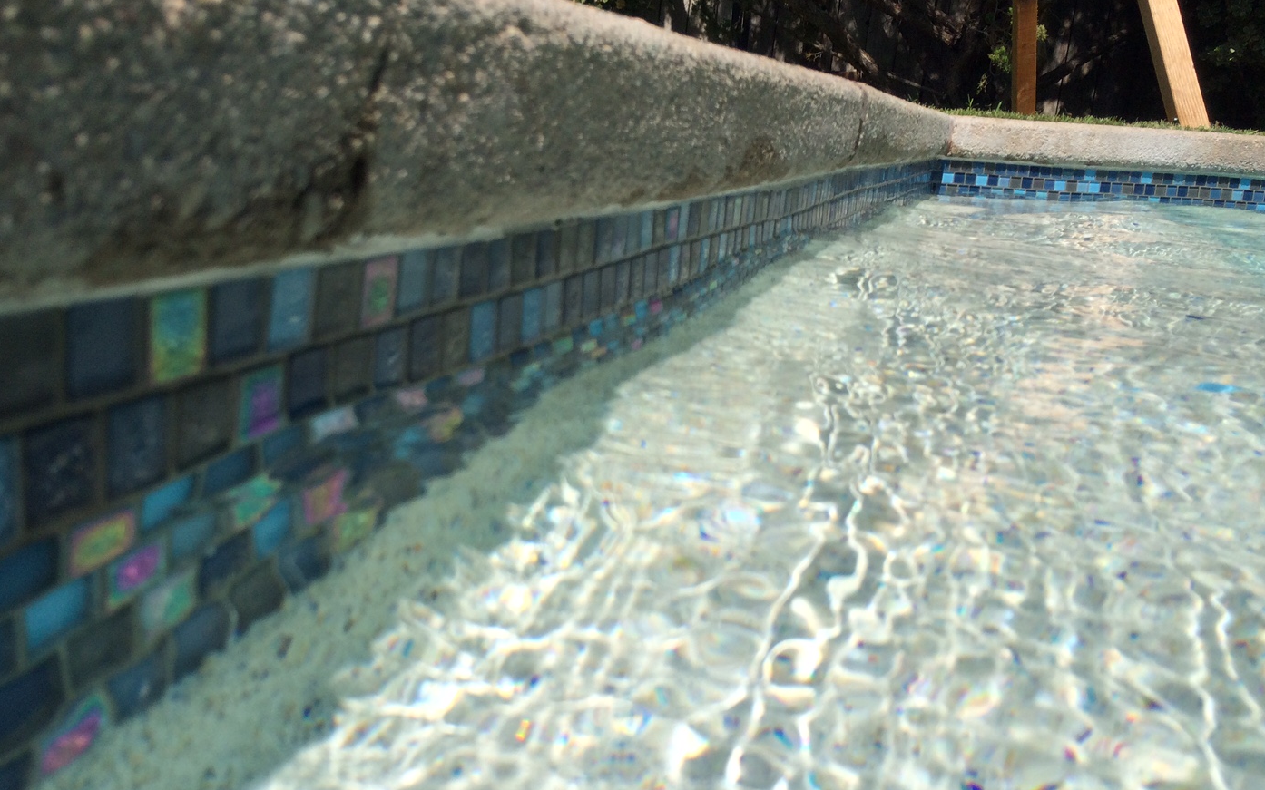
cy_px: 434
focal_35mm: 36
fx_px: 1241
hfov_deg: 53.9
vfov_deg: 35.3
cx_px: 575
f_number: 2.2
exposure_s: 1/3731
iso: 32
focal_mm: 4.15
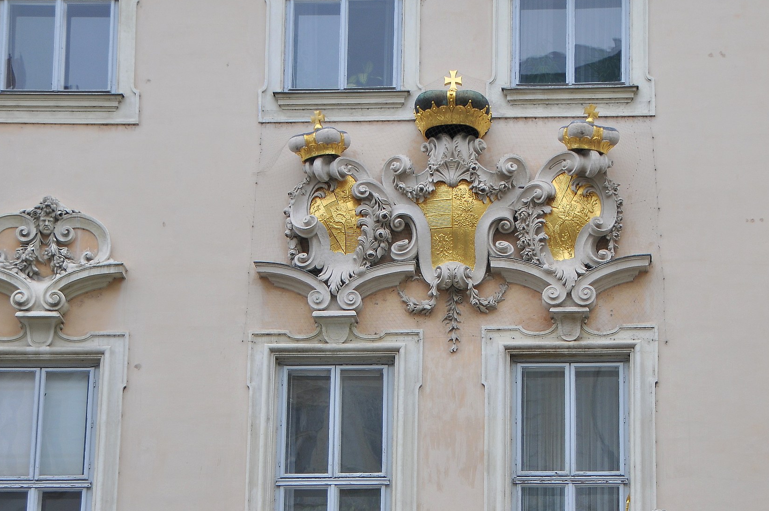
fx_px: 2432
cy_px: 360
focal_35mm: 114
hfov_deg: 17.9
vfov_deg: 12.0
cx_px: 475
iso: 200
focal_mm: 52
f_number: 5
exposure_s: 1/100
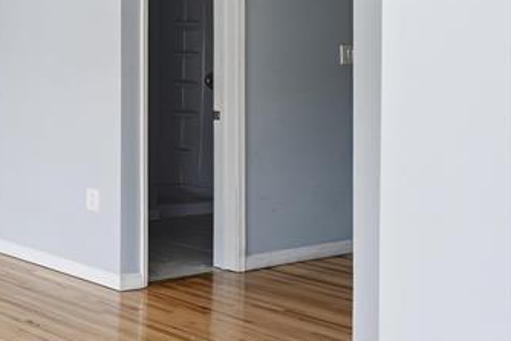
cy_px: 81
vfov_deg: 25.7
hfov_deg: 25.0
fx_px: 738
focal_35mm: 52
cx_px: -317
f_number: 8
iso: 250
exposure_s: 1/160
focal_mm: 16
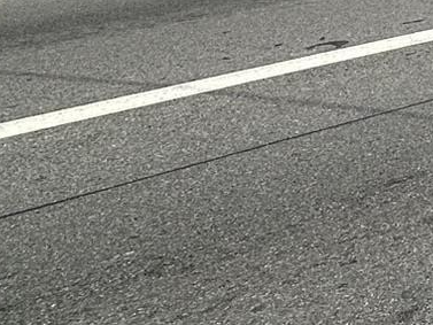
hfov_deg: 19.0
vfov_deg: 16.1
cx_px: 797
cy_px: -280
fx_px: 951
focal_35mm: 76
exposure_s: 1/2020
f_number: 2.2
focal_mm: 2.22
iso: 40
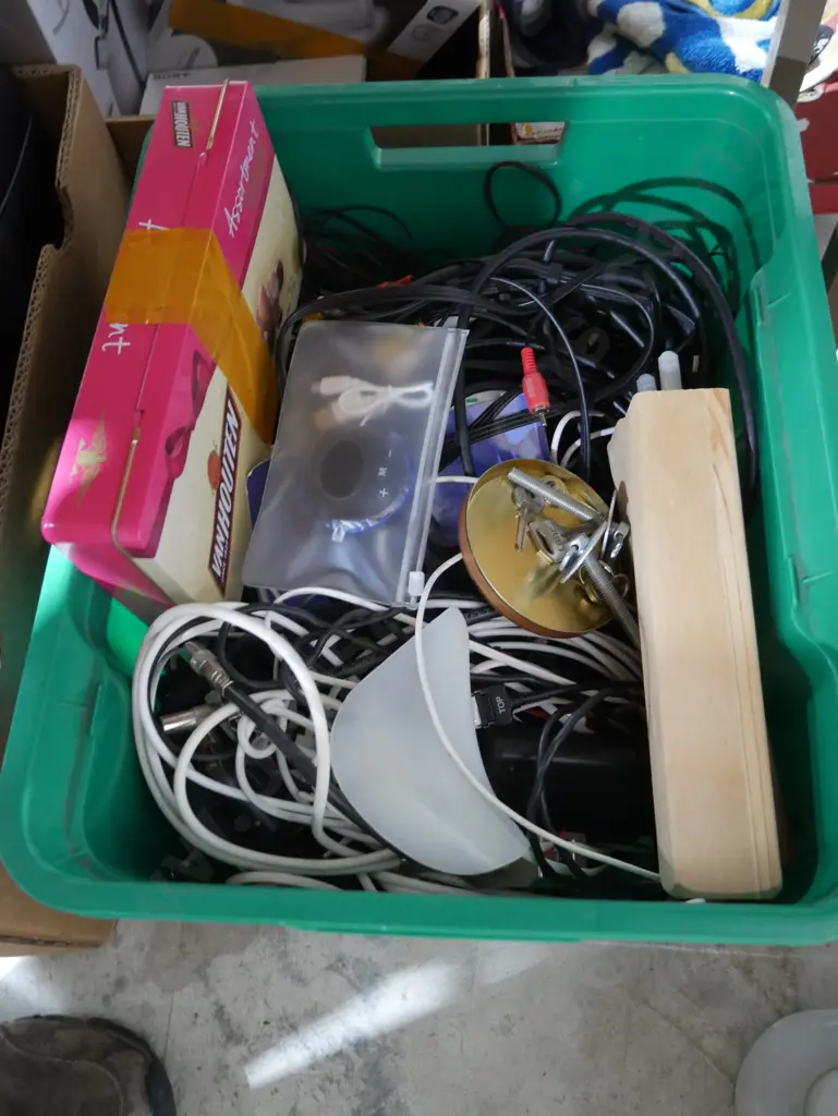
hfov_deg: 49.8
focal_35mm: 28
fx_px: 903
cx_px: 419
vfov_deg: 63.4
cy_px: 558
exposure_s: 1/25
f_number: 3.5
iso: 3200
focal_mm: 14
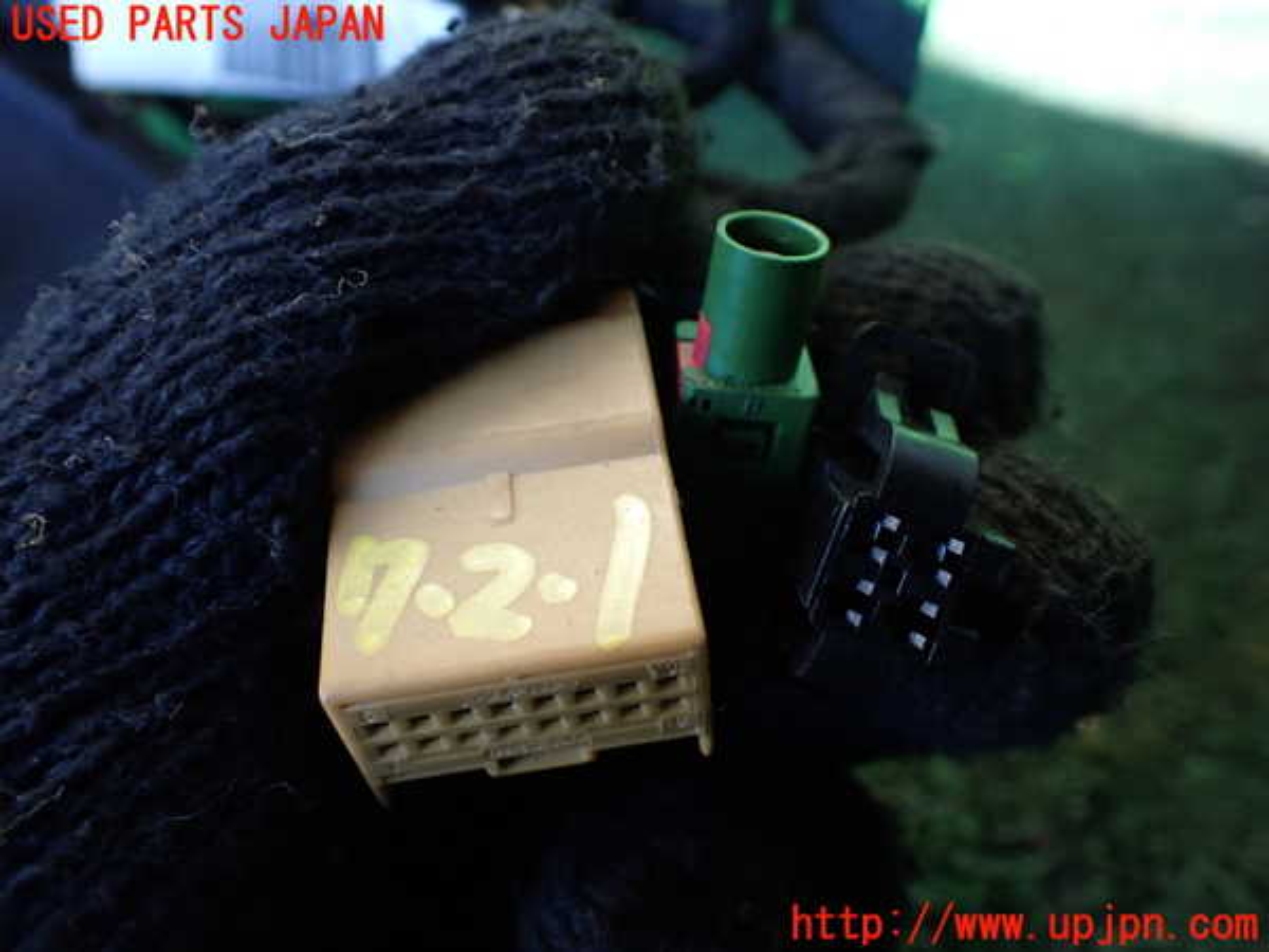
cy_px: 476
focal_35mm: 30
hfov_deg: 60.0
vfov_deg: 46.8
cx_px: 634
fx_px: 1100
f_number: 2.3
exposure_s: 1/125
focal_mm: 5.4
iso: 250
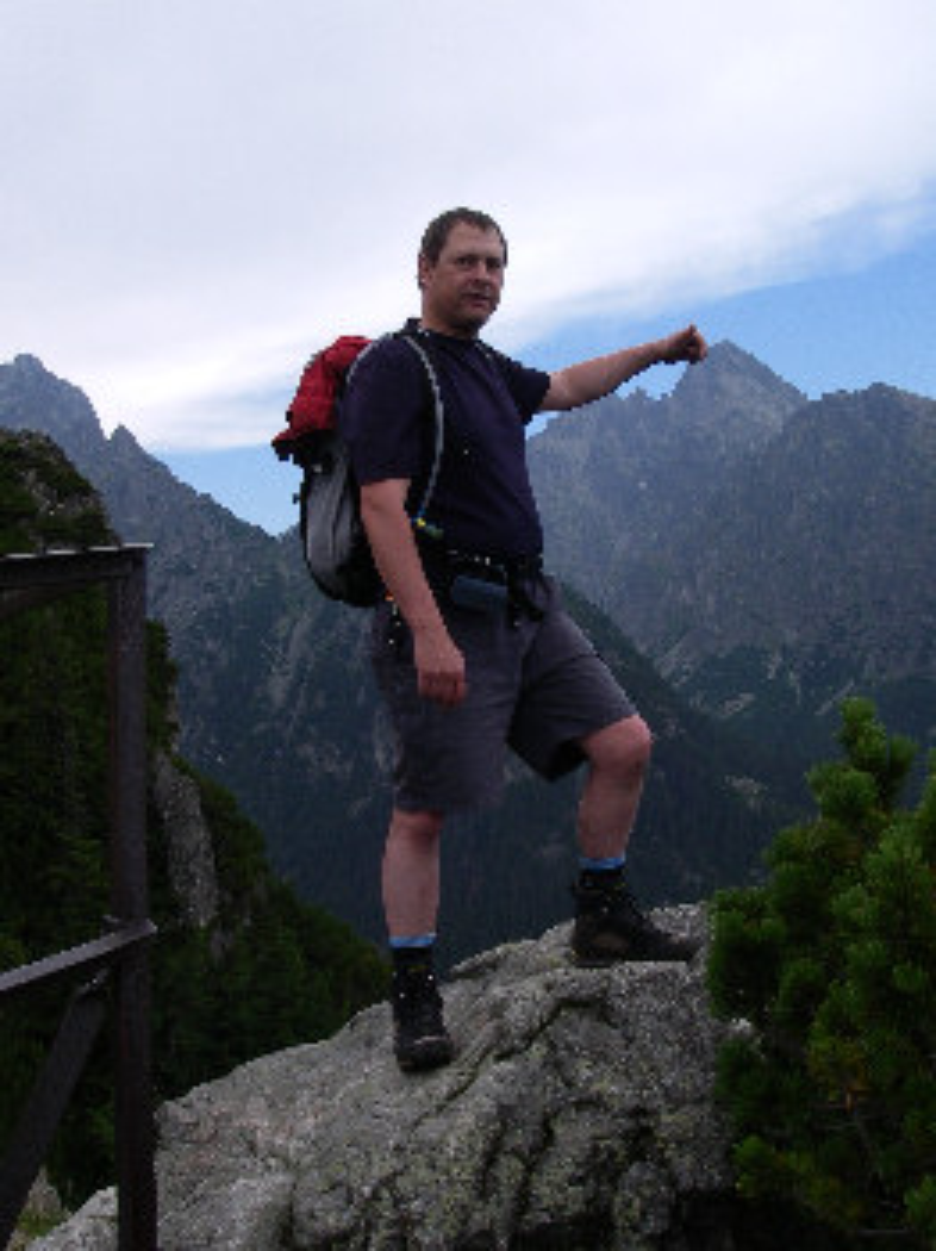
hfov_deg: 37.7
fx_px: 1372
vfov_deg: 49.0
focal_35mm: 38
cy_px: 626
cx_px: 468
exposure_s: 1/160
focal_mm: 6.3
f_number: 6.6
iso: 80
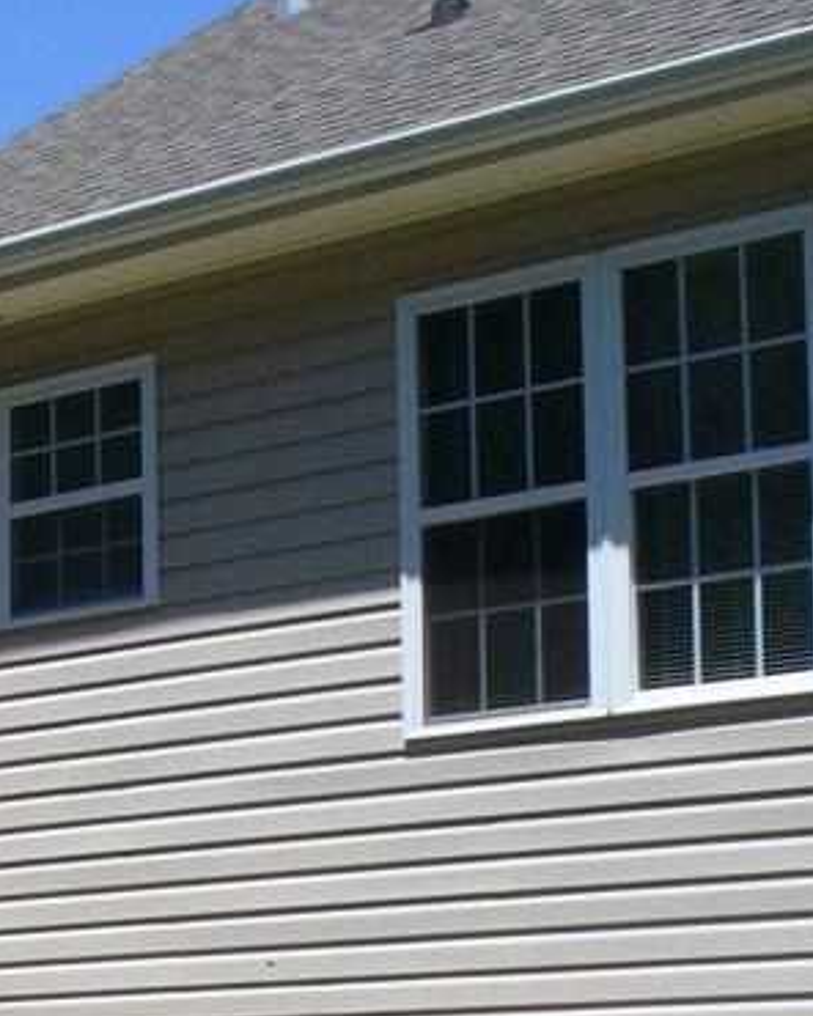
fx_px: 3008
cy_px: 1002
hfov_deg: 15.2
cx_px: 36
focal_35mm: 100
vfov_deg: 18.7
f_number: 5.6
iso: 80
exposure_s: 1/400
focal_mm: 6.1
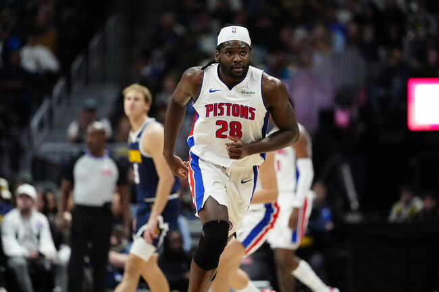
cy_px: 146
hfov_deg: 6.9
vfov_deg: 4.6
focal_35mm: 300
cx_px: 220
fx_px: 3657
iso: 5000
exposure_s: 1/2000
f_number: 2.8
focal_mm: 300
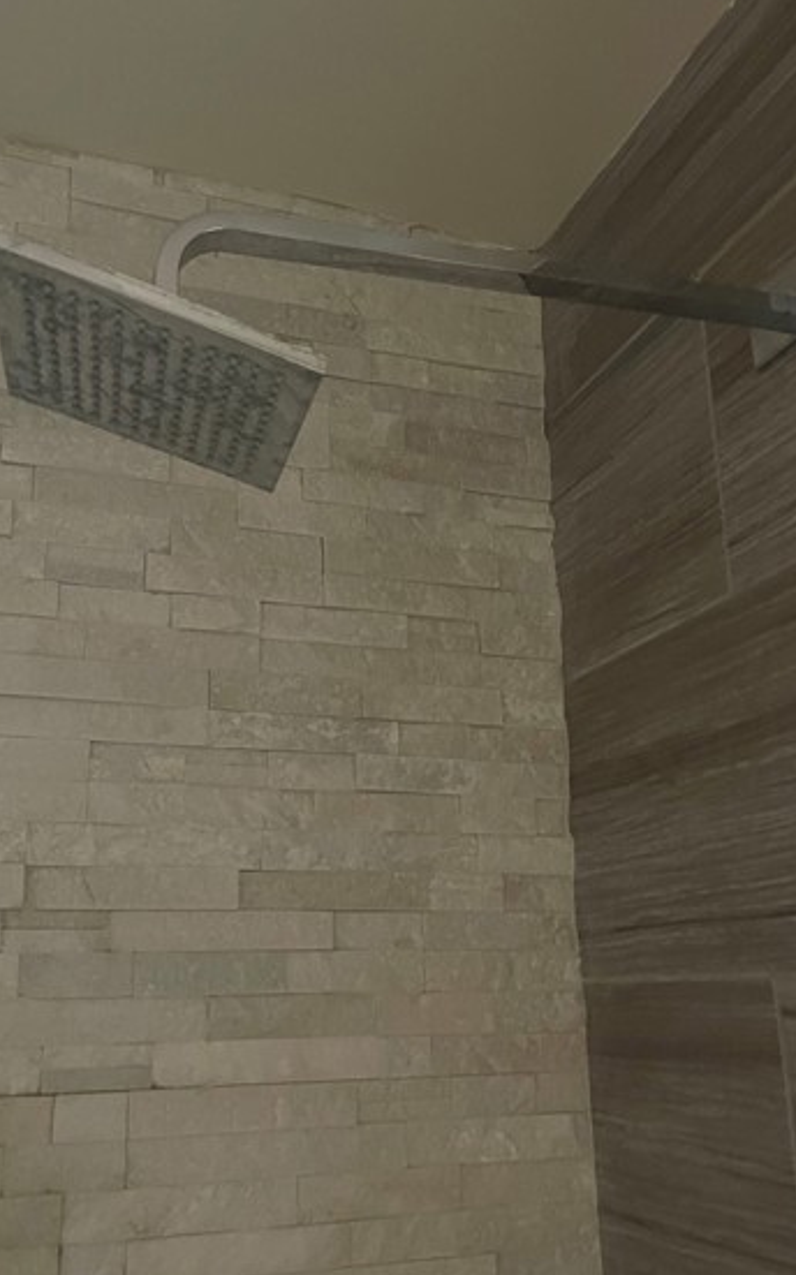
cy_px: 666
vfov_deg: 59.6
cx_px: 333
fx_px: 1112
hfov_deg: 39.3
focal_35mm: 32
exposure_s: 1/30
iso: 800
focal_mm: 5.1
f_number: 1.6
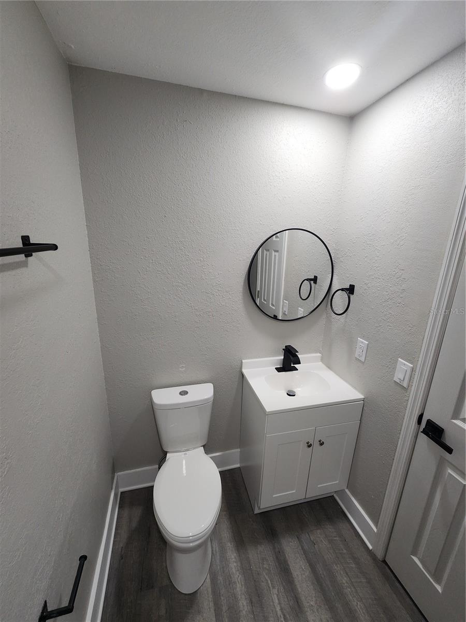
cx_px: 233
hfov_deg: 89.9
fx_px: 233
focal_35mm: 13
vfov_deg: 106.2
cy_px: 311
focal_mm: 2.2
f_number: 2.2
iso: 160
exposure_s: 1/60
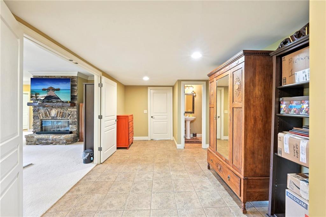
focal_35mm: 14
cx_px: 163
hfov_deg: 104.3
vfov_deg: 81.1
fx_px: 127
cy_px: 108
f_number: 8
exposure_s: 1/1.67
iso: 320
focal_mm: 14
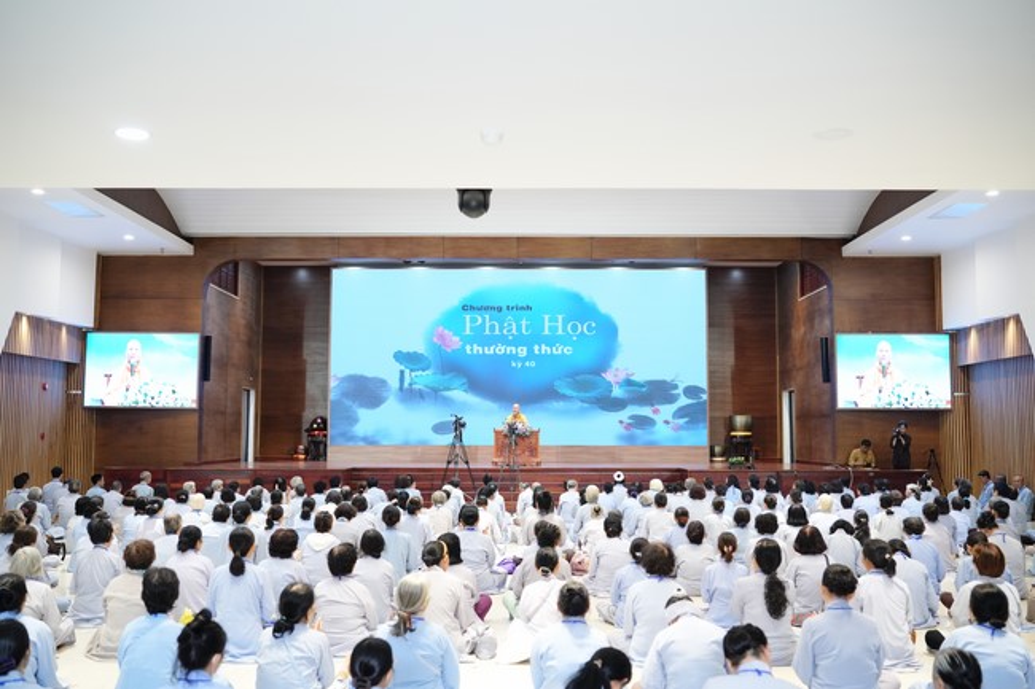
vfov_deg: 37.8
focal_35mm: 35
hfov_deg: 54.4
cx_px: 518
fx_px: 1006
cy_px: 344
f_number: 2.8
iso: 3200
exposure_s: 1/160
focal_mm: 35
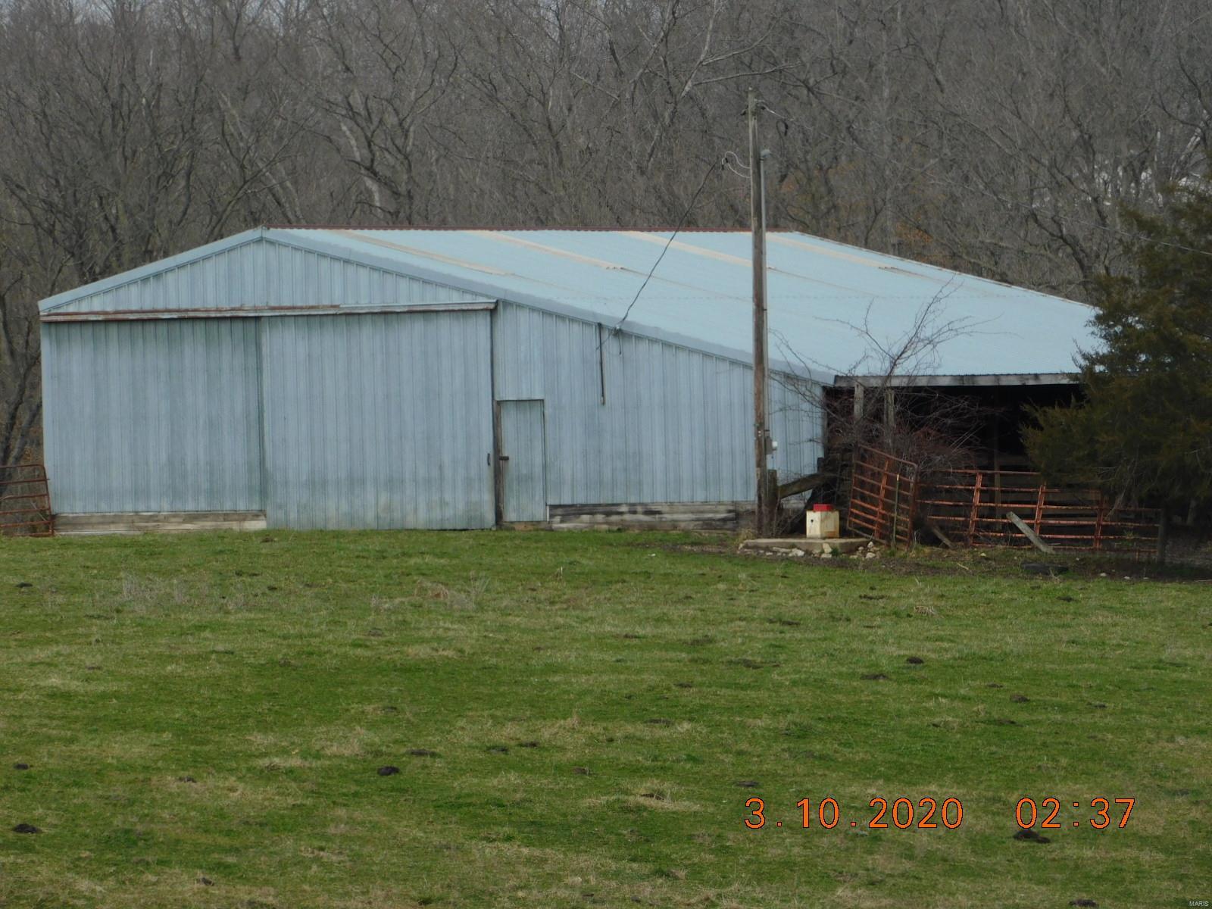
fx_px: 9313
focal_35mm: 266
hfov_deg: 7.4
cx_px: 606
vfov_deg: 5.6
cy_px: 454
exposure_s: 1/400
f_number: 5.7
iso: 125
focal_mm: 47.2
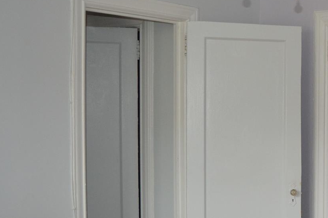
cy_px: 145
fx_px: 610
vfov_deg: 20.2
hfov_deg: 27.7
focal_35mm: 67
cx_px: 355
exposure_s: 1/60
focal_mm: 18
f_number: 3.5
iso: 800
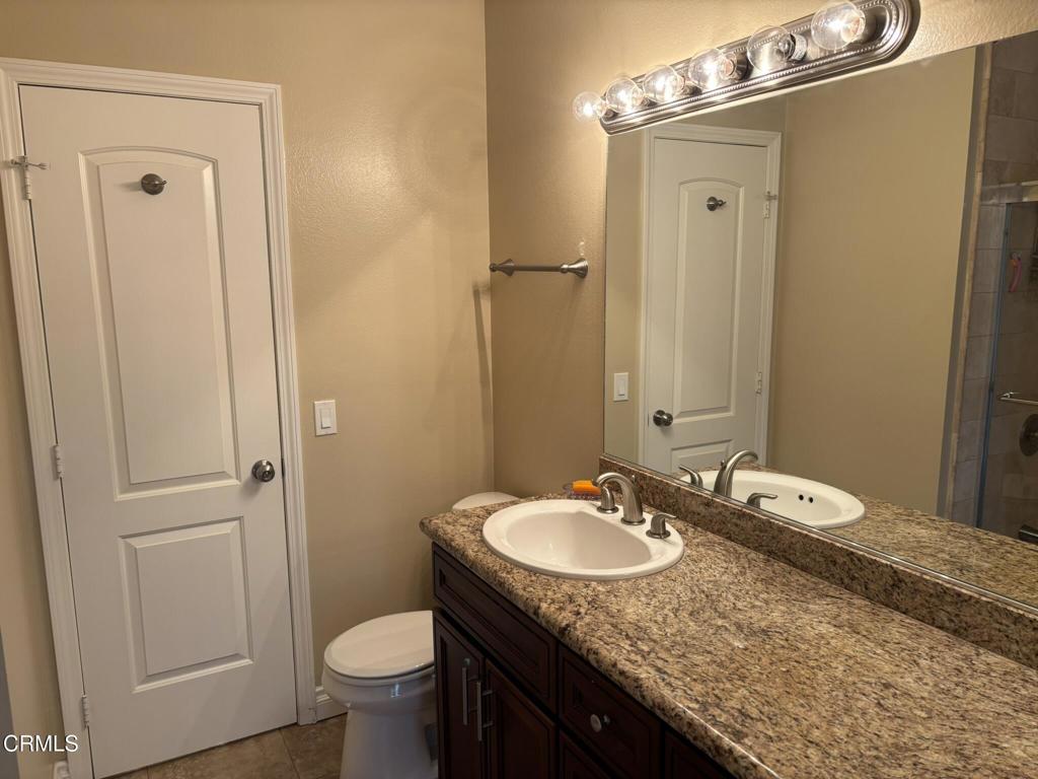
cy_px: 390
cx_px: 519
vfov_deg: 53.1
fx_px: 780
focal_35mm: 26
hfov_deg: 67.3
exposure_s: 1/60
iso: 80
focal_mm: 5.96
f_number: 1.6
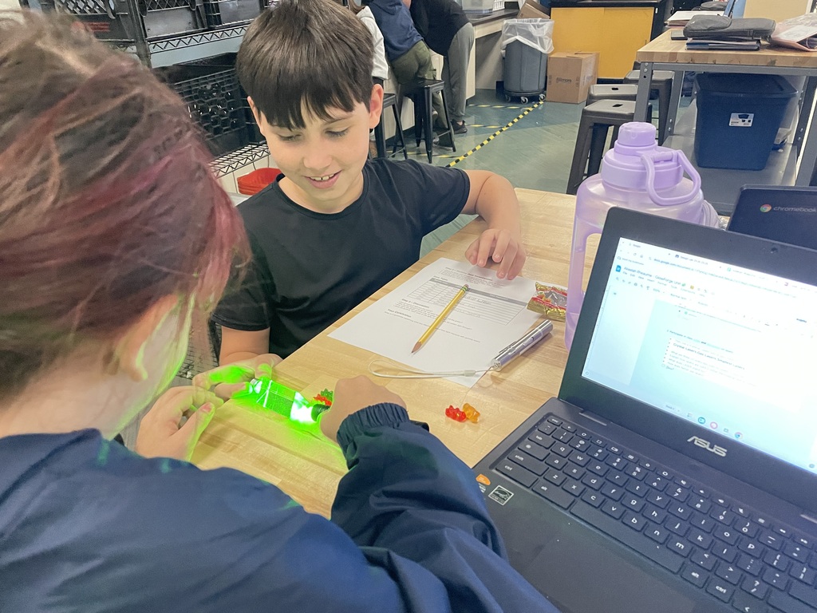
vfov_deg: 53.1
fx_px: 614
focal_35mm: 26
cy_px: 306
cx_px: 408
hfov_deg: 67.3
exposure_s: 1/54
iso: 500
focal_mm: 4.2
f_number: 1.6
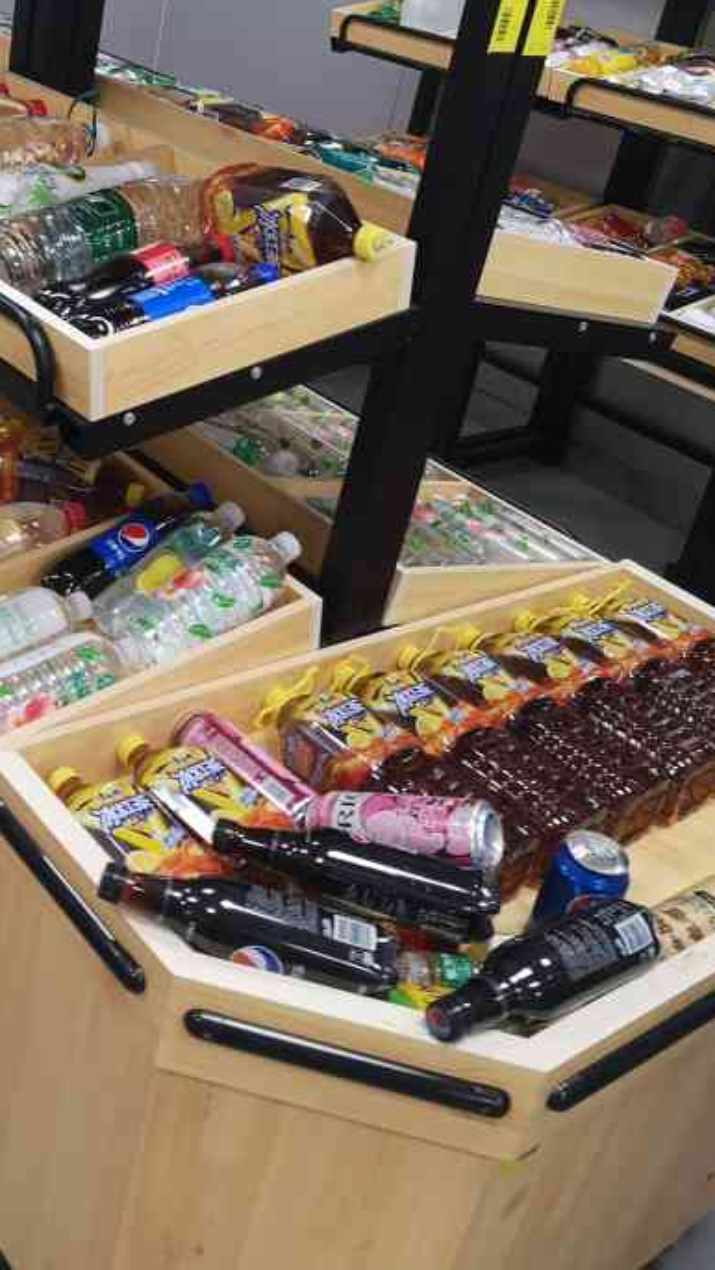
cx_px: 82
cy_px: 475
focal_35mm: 40
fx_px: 1348
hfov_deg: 28.6
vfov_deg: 50.0
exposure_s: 1/100
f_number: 1.8
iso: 160
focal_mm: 3.95
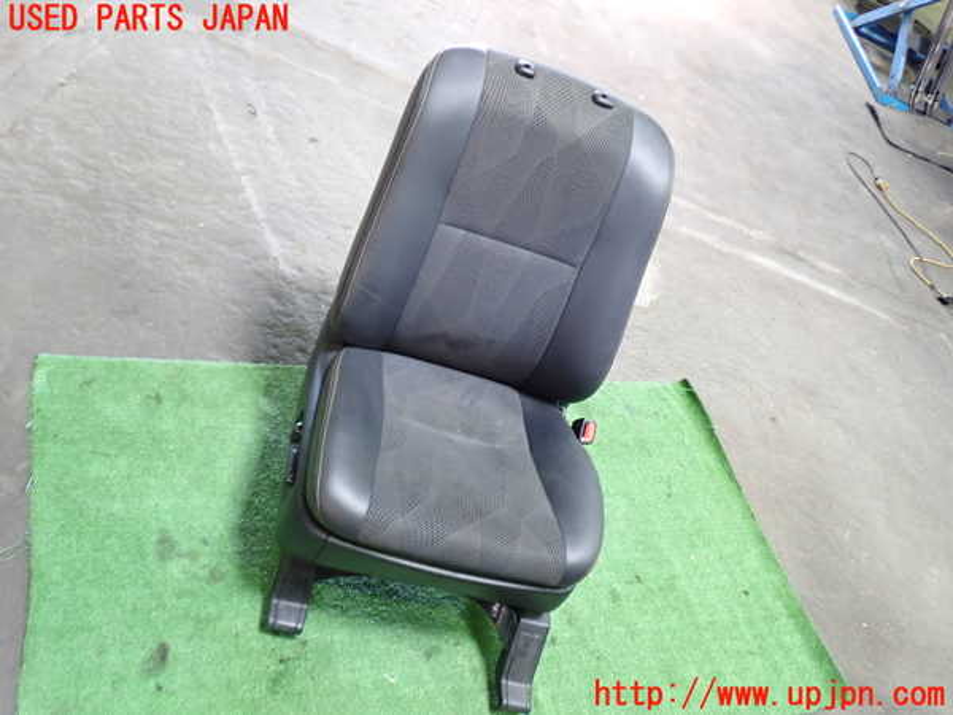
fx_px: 826
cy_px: 358
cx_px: 476
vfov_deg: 46.8
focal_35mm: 30
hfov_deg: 60.0
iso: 400
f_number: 2.3
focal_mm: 5.4
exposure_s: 1/30
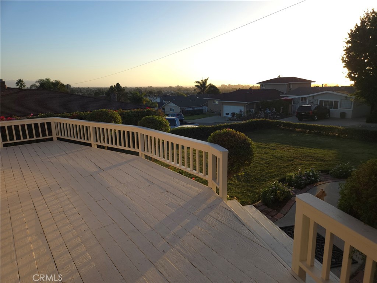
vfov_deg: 58.9
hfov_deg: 73.9
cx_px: 188
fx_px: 250
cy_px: 142
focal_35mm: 23
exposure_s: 1/754
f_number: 1.8
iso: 50
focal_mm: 5.4
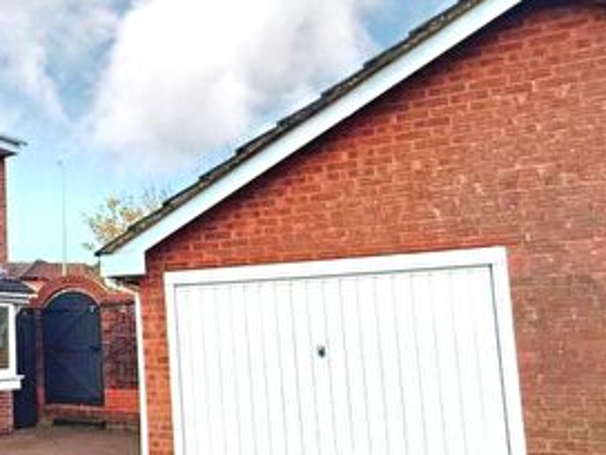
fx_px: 630
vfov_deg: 39.3
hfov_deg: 39.5
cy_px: 293
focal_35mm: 36
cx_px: -94
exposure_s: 1/99
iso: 250
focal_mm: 2.22
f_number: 2.2
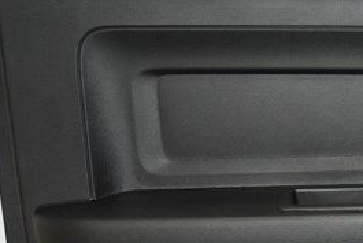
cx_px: 410
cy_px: 267
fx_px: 878
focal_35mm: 87
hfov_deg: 22.0
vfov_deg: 15.3
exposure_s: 1/125
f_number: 3.8
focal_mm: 24
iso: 1800
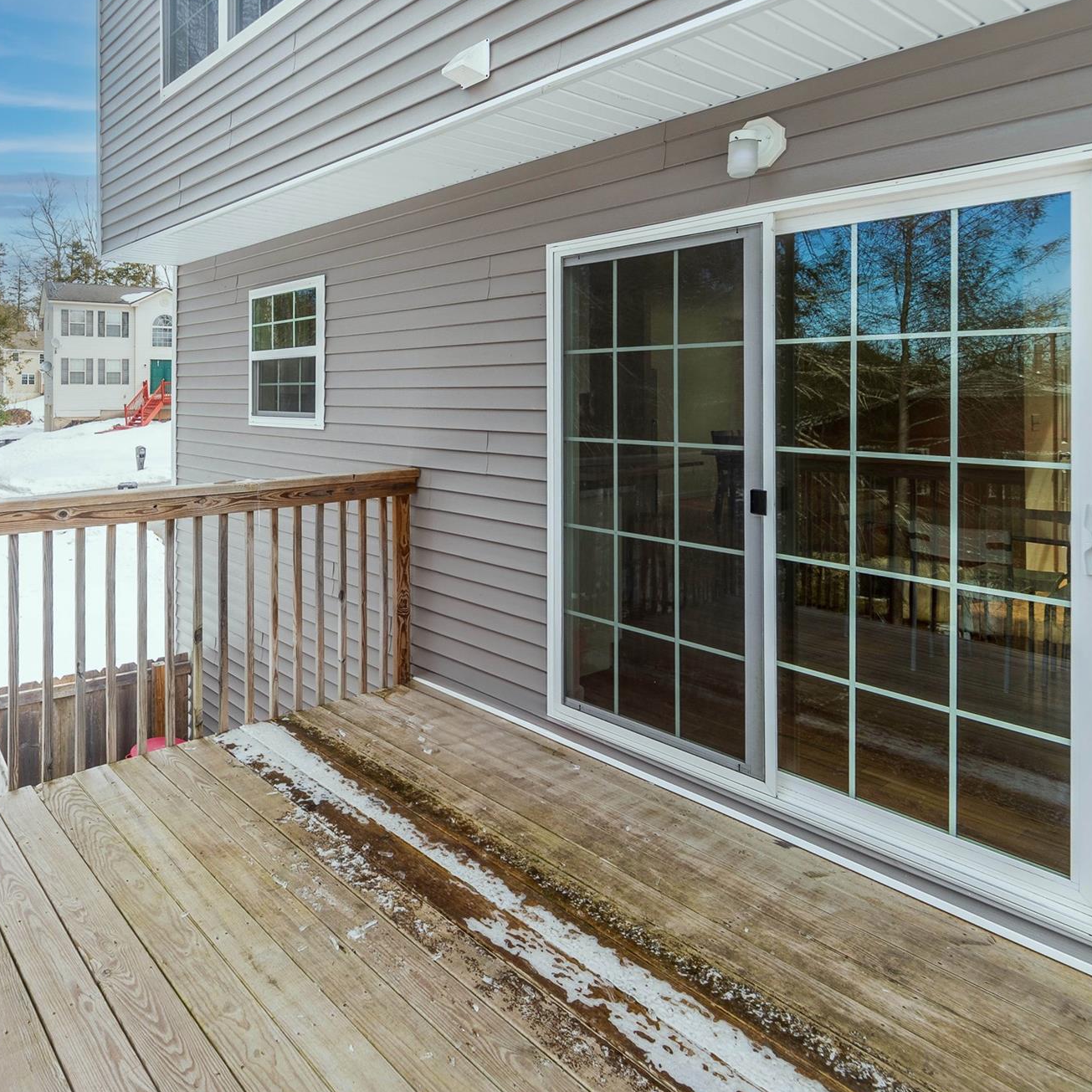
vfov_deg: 74.8
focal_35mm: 20
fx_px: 714
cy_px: 533
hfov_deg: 73.5
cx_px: 406
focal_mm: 10
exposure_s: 1/200
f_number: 7.1
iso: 100
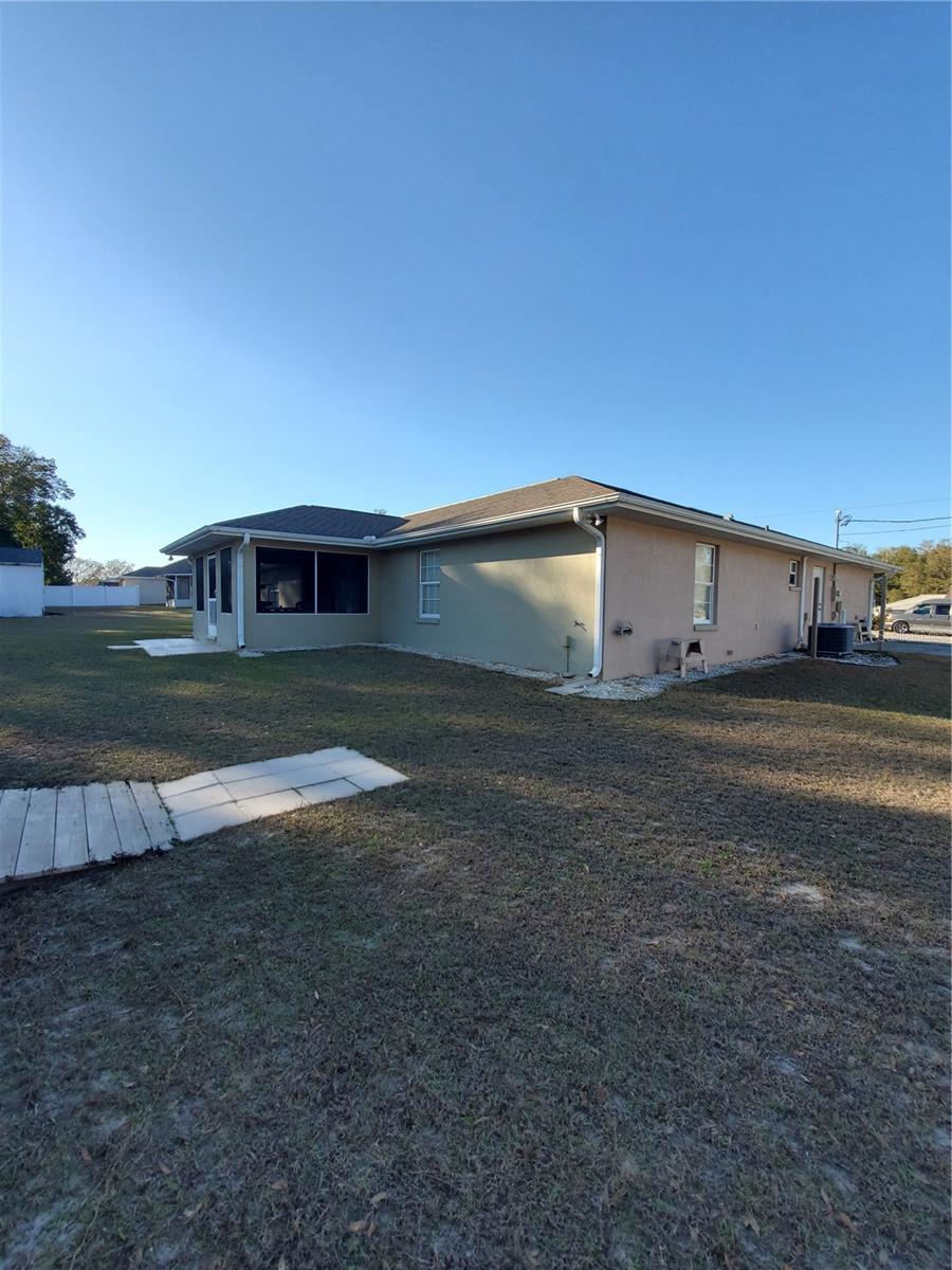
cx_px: 476
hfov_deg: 89.9
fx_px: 477
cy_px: 635
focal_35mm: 13
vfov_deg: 106.2
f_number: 2.2
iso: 50
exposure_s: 1/572
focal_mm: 1.8
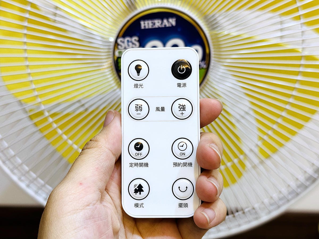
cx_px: 160
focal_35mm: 48
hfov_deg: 39.7
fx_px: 442
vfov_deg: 30.3
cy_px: 120
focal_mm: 6.86
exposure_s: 1/60
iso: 125
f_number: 1.78
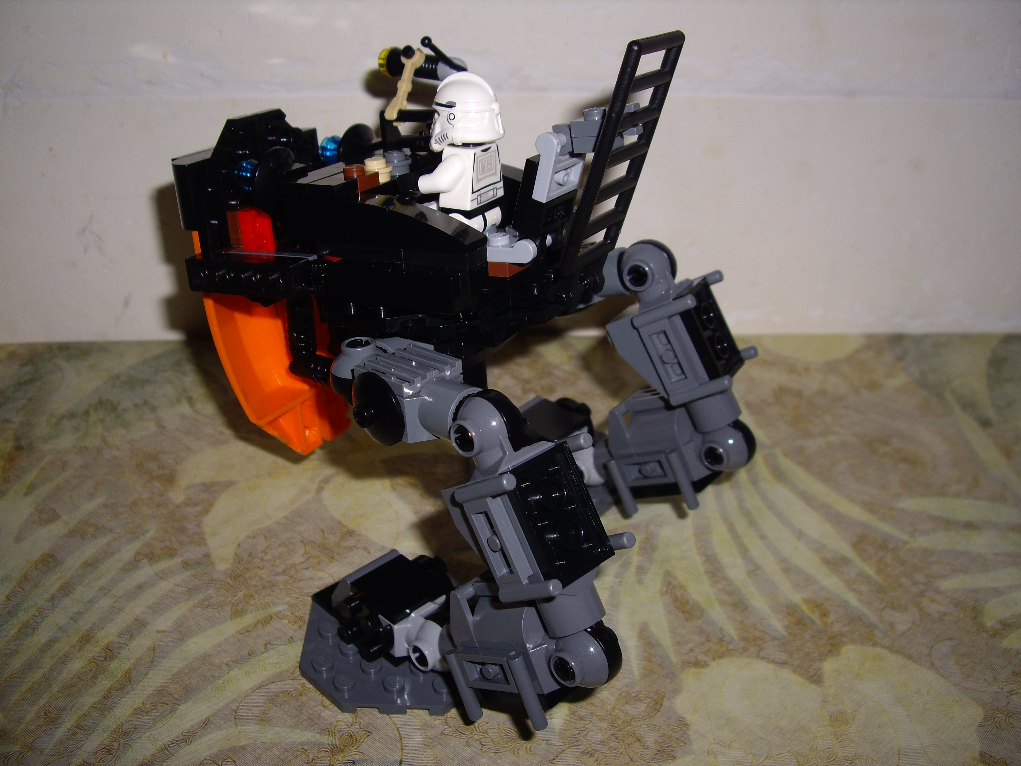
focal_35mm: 38
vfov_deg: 37.7
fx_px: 1121
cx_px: 510
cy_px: 383
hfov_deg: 49.0
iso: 64
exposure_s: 1/40
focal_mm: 7.9
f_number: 8
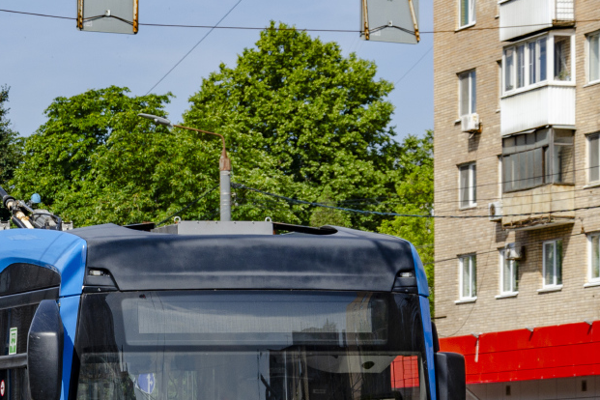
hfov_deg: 12.5
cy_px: 399
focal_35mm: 163
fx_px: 2716
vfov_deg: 8.4
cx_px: 88
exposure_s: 1/400
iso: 125
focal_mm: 52
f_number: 7.1
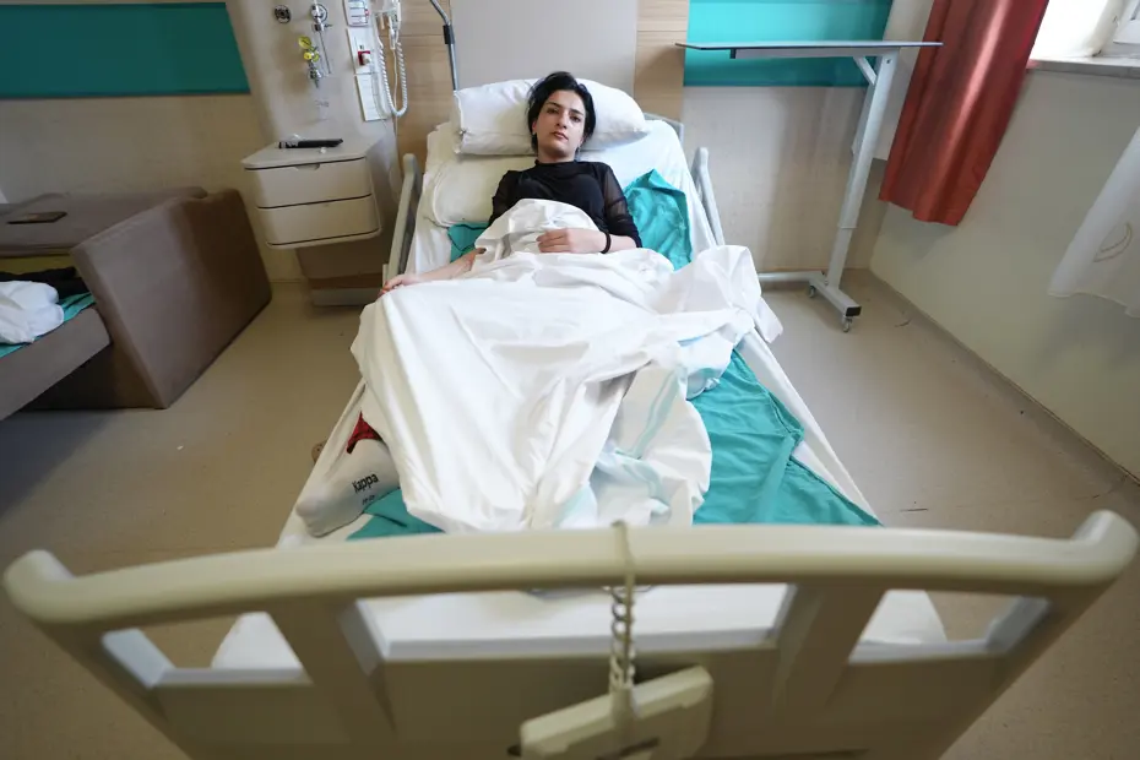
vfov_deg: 70.4
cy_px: 380
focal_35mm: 17
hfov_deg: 93.3
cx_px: 570
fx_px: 538
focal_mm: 17
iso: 500
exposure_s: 1/160
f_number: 2.8
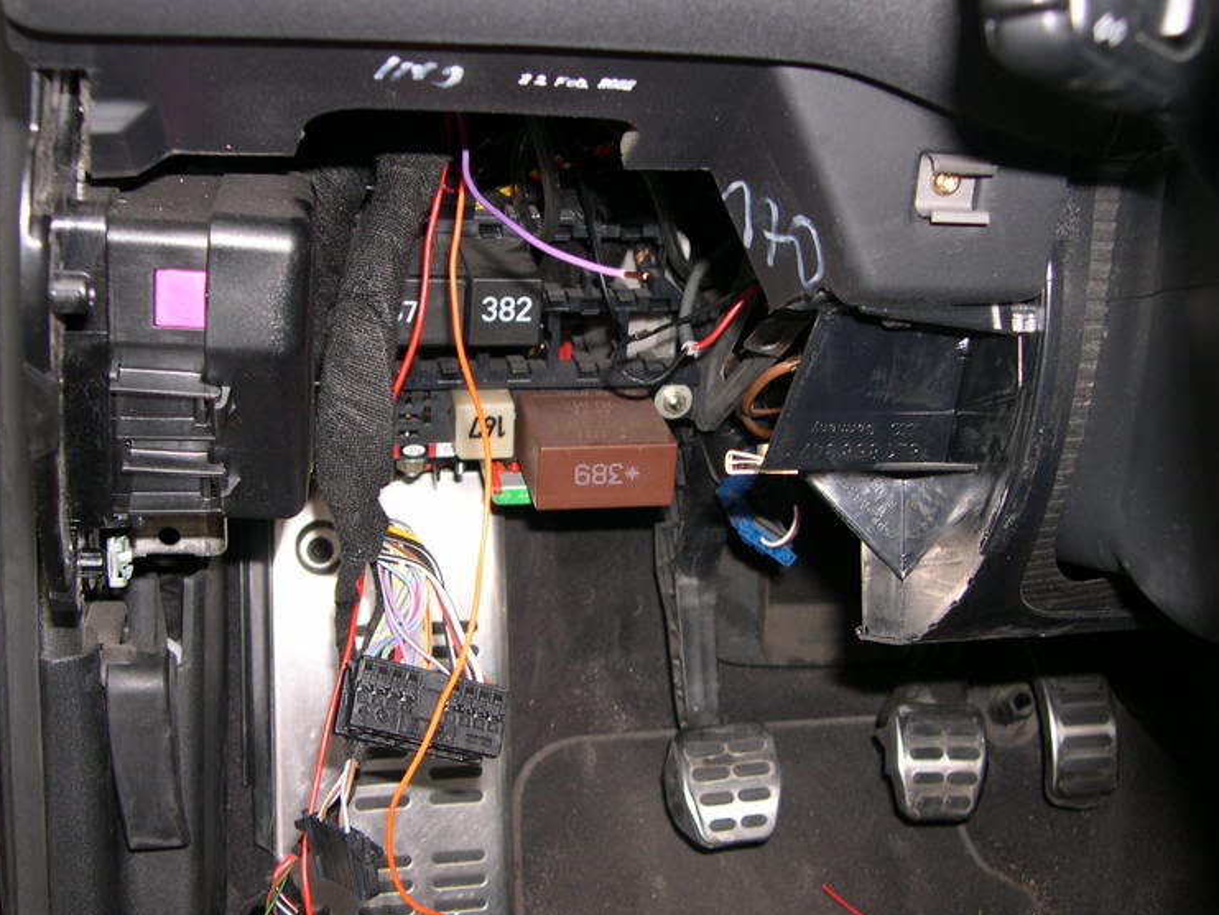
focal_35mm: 41
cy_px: 467
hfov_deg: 45.8
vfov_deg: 35.1
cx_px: 584
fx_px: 1444
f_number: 2.8
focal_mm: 8
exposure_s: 1/60
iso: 100
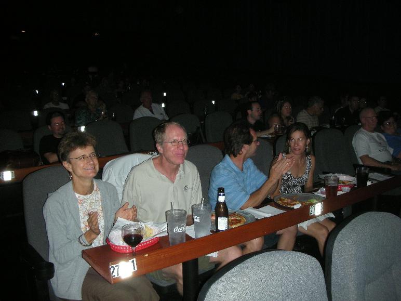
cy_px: 150
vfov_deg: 40.7
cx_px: 200
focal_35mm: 35
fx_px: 405
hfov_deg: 52.6
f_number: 2.8
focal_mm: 5.8
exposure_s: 1/60
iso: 163
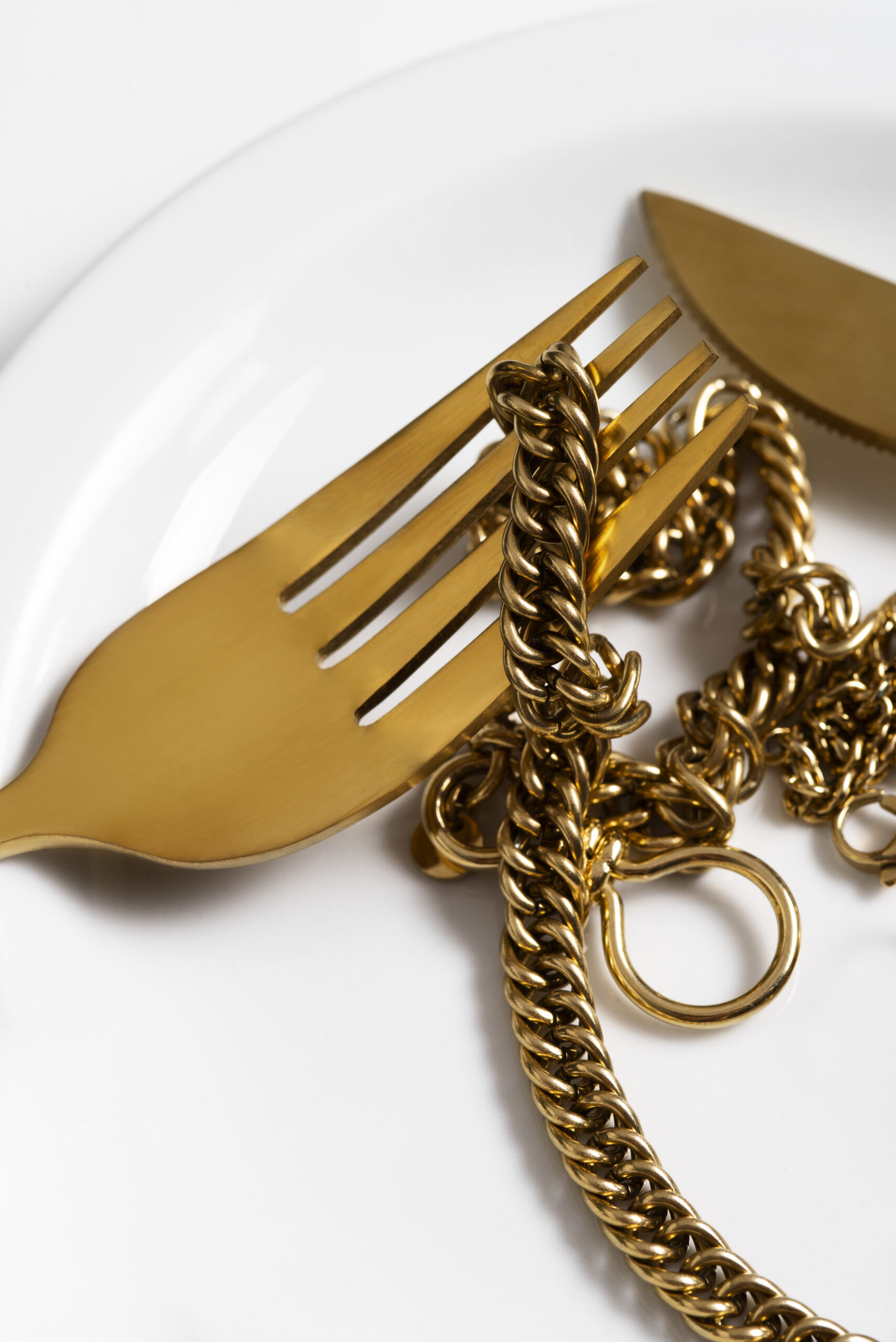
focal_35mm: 105
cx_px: 448
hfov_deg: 13.1
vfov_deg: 19.4
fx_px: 3916
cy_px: 671
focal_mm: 105
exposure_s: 1/125
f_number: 16
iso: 400
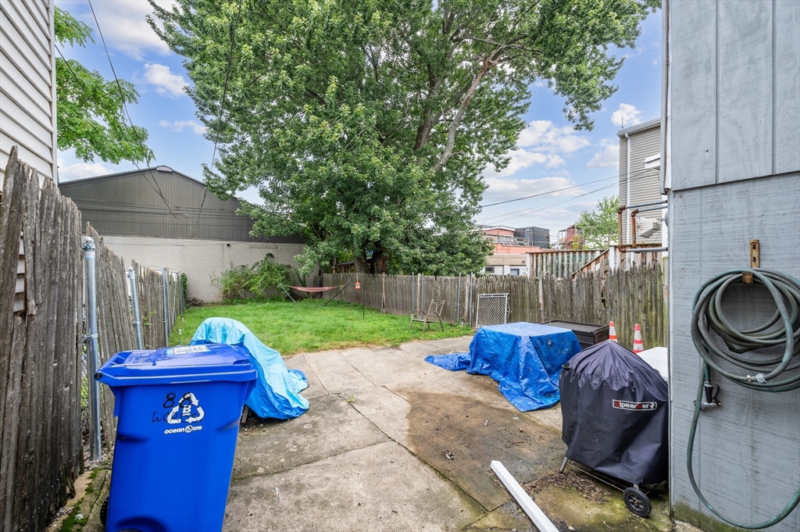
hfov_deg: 104.3
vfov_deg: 81.1
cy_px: 266
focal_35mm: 14
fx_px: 311
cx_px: 400
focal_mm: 14
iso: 100
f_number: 8
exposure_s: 1/60
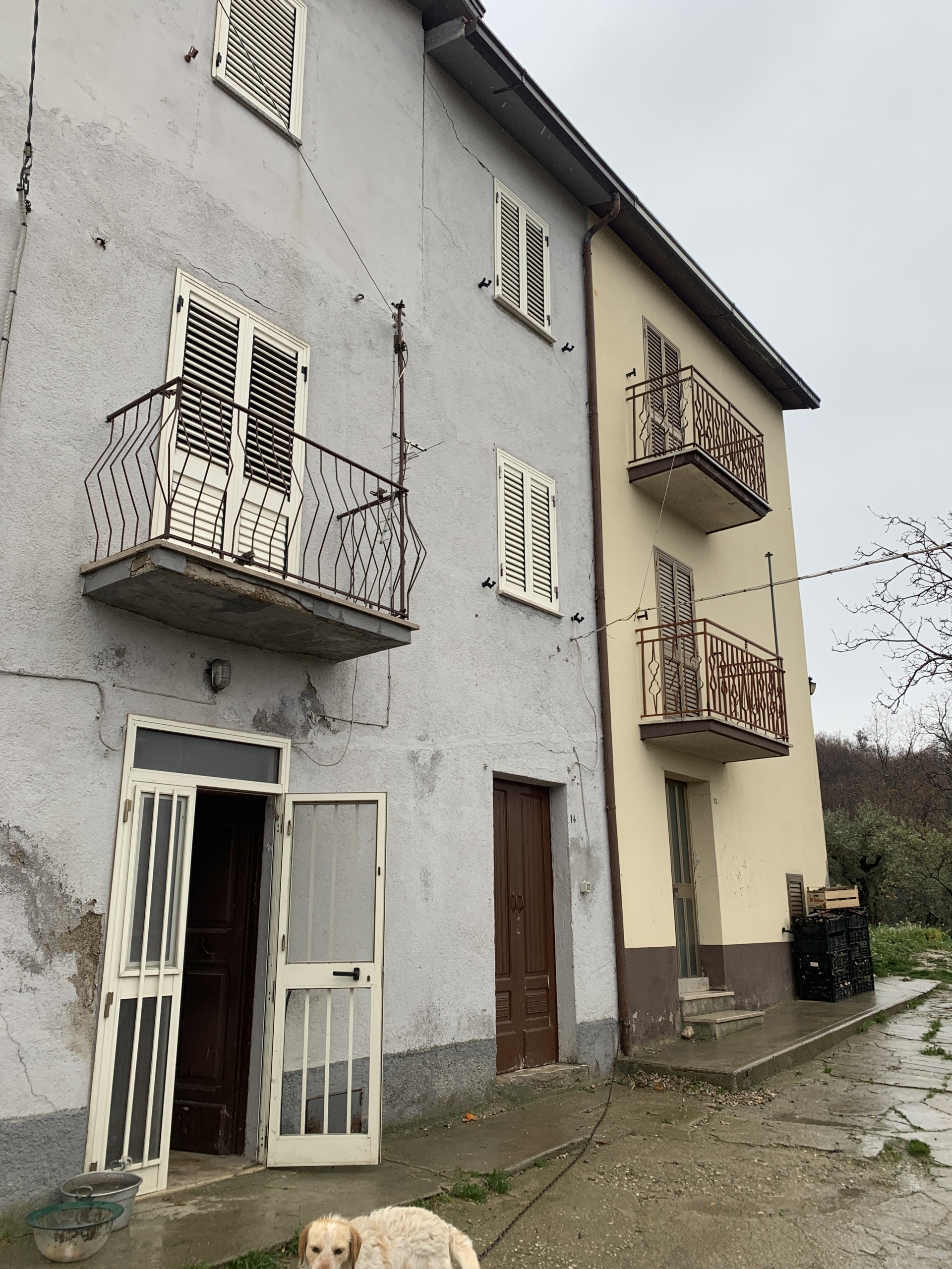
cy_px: 634
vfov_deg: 67.3
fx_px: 953
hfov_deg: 53.1
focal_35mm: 26
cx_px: 476
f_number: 1.8
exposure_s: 1/225
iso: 25
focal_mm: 4.25
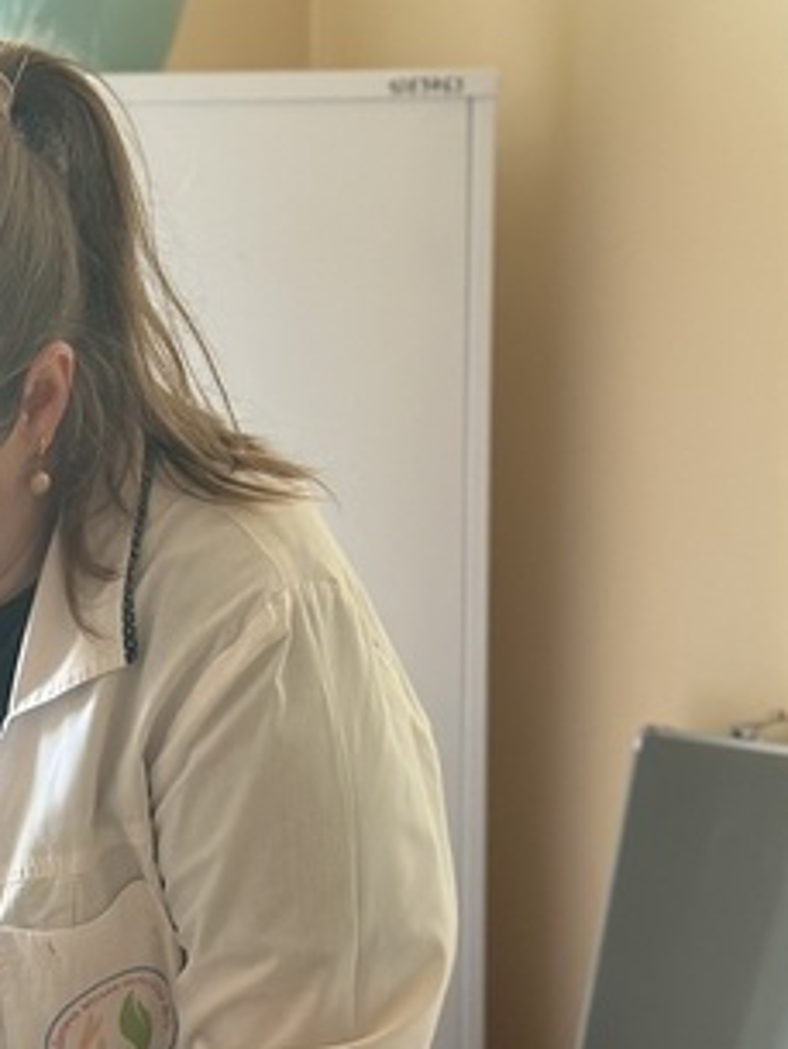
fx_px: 3579
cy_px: 1107
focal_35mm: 118
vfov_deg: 16.3
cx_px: -126
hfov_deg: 12.3
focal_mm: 6.86
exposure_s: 1/117
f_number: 1.78
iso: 125
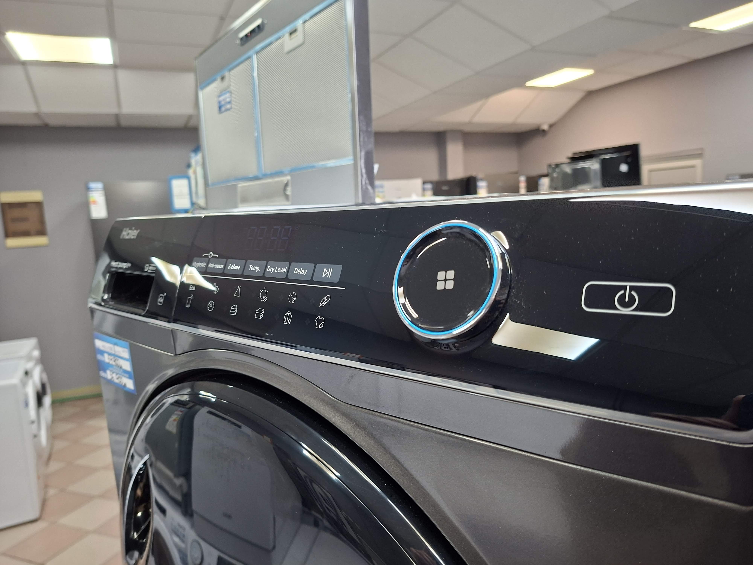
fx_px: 500
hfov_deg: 73.9
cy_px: 282
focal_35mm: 23
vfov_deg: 58.9
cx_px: 376
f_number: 1.8
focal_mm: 5.54
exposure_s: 1/50
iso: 250
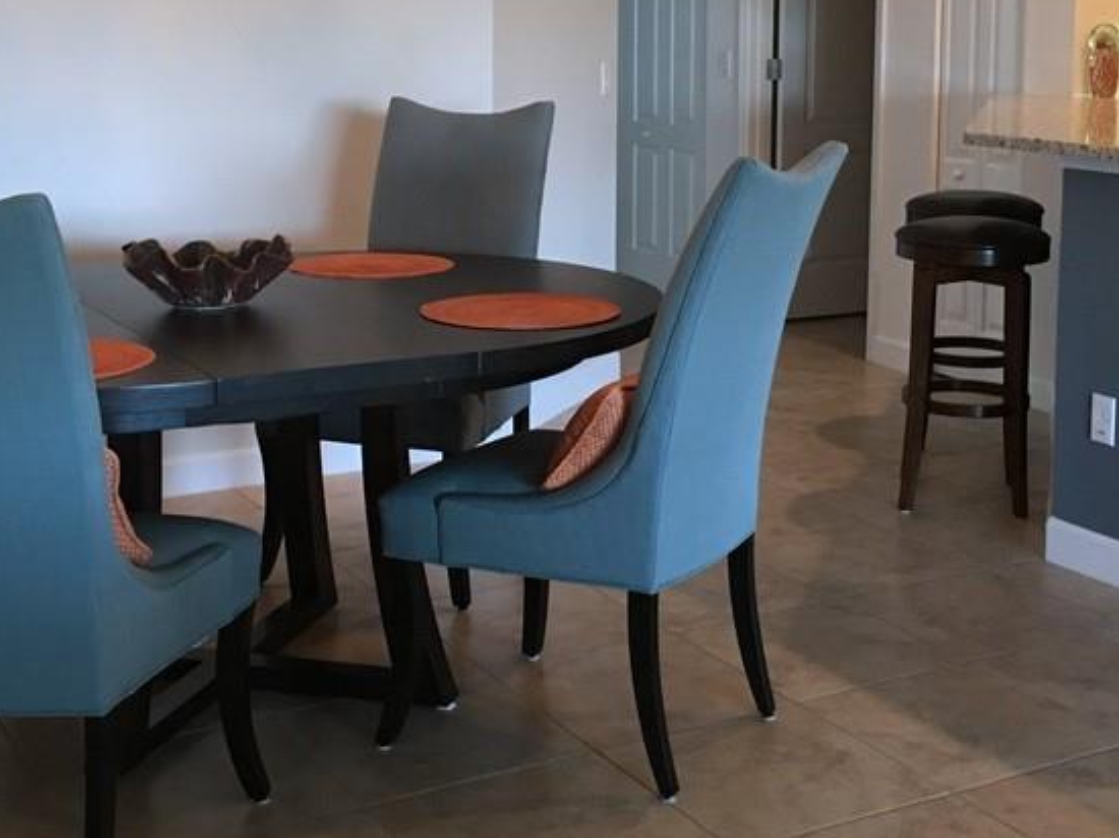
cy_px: 238
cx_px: 608
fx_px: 1745
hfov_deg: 35.5
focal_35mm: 54
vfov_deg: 26.8
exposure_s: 1/15
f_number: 2.2
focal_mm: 4.15
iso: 80
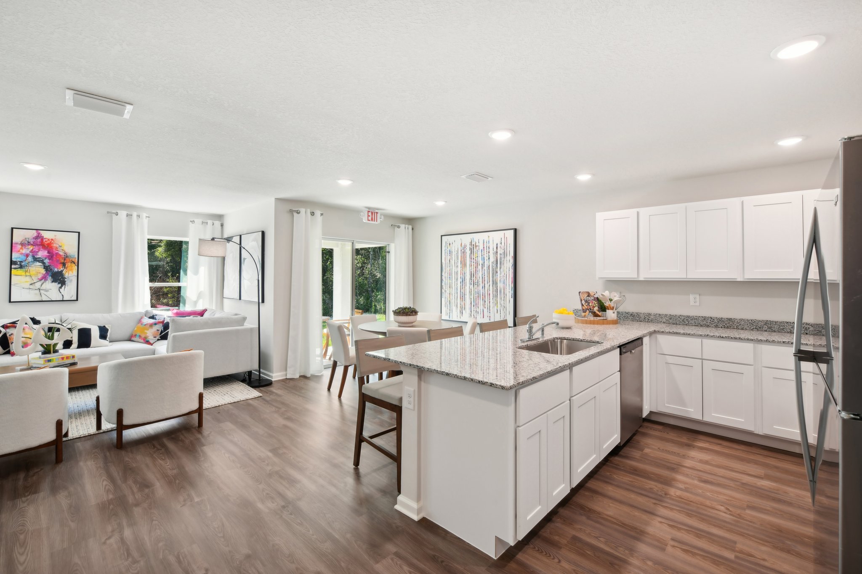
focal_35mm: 16
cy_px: 287
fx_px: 383
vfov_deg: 73.7
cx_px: 431
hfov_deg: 96.7
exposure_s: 1/15
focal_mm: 16
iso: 400
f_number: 8
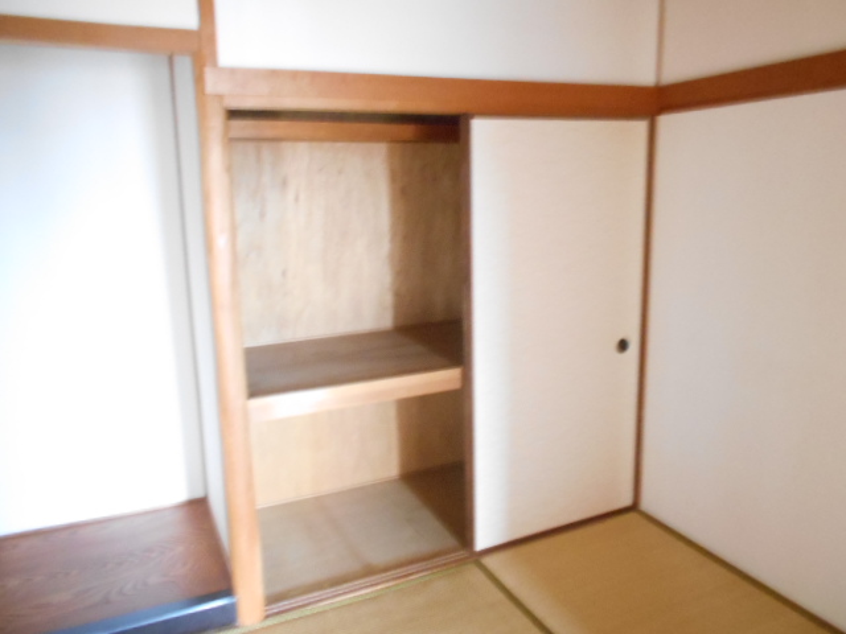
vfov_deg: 53.1
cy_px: 317
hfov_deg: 67.3
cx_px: 423
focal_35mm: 26
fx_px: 635
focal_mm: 4.6
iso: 800
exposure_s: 1/8
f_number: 3.2
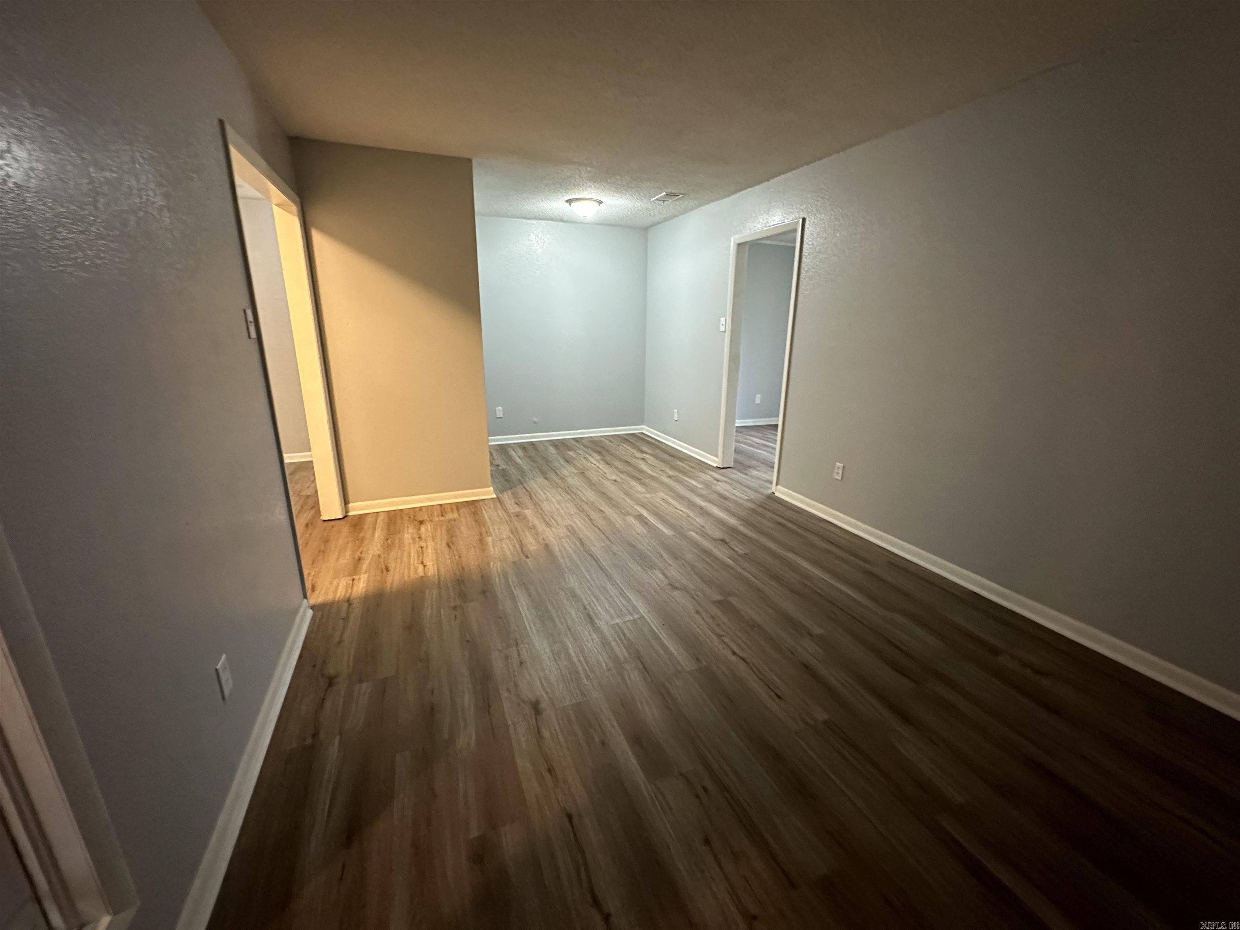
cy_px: 465
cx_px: 620
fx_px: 502
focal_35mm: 14
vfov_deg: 85.7
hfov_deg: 102.1
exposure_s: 1/60
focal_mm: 2.22
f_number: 2.2
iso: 800
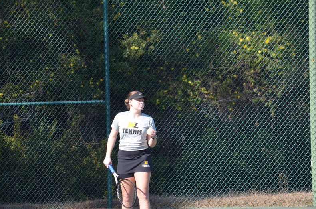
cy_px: 129
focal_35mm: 279
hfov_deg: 7.4
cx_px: 138
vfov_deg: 4.9
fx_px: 2441
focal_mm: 135
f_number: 5.6
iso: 200
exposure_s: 1/500
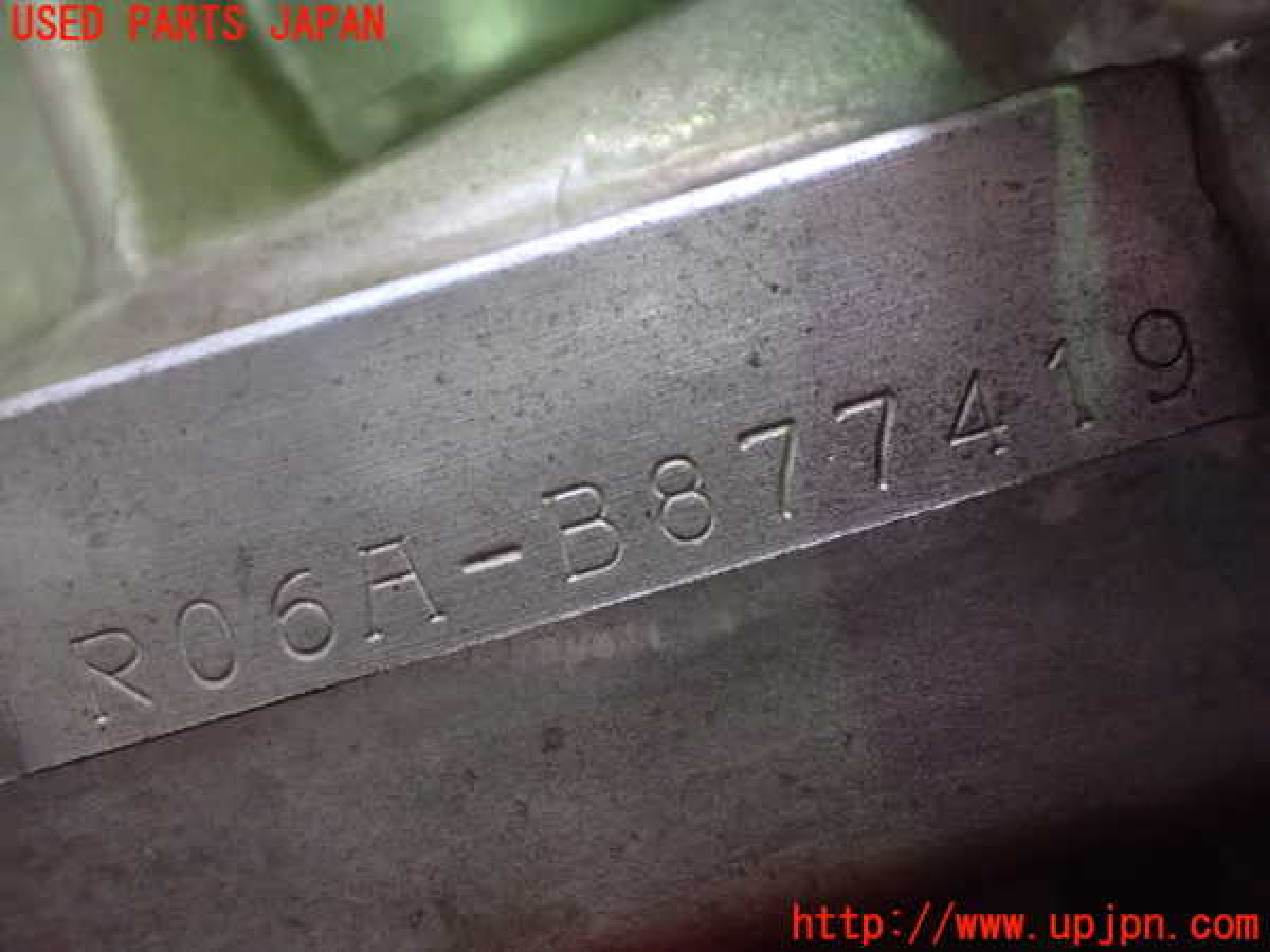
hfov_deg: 49.0
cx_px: 635
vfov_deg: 37.7
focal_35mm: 38
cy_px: 476
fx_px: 1394
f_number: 2.7
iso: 1600
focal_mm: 6.83
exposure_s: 1/40
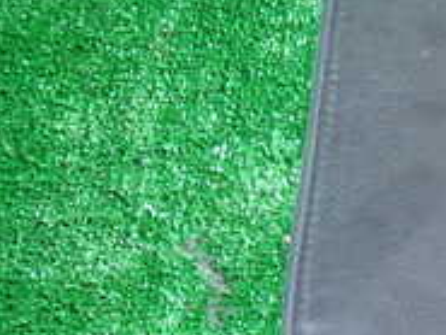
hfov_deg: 19.9
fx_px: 1044
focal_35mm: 81
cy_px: 227
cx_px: 716
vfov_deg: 18.2
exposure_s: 1/50
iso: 200
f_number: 2
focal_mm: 4.5
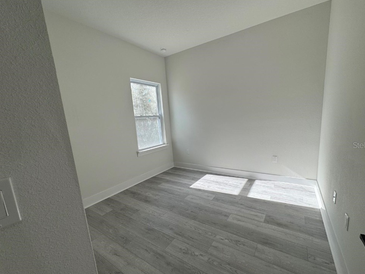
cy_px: 145
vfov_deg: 81.7
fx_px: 158
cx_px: 194
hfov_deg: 98.1
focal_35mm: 15
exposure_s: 1/409
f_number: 2.2
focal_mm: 2.22
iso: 40
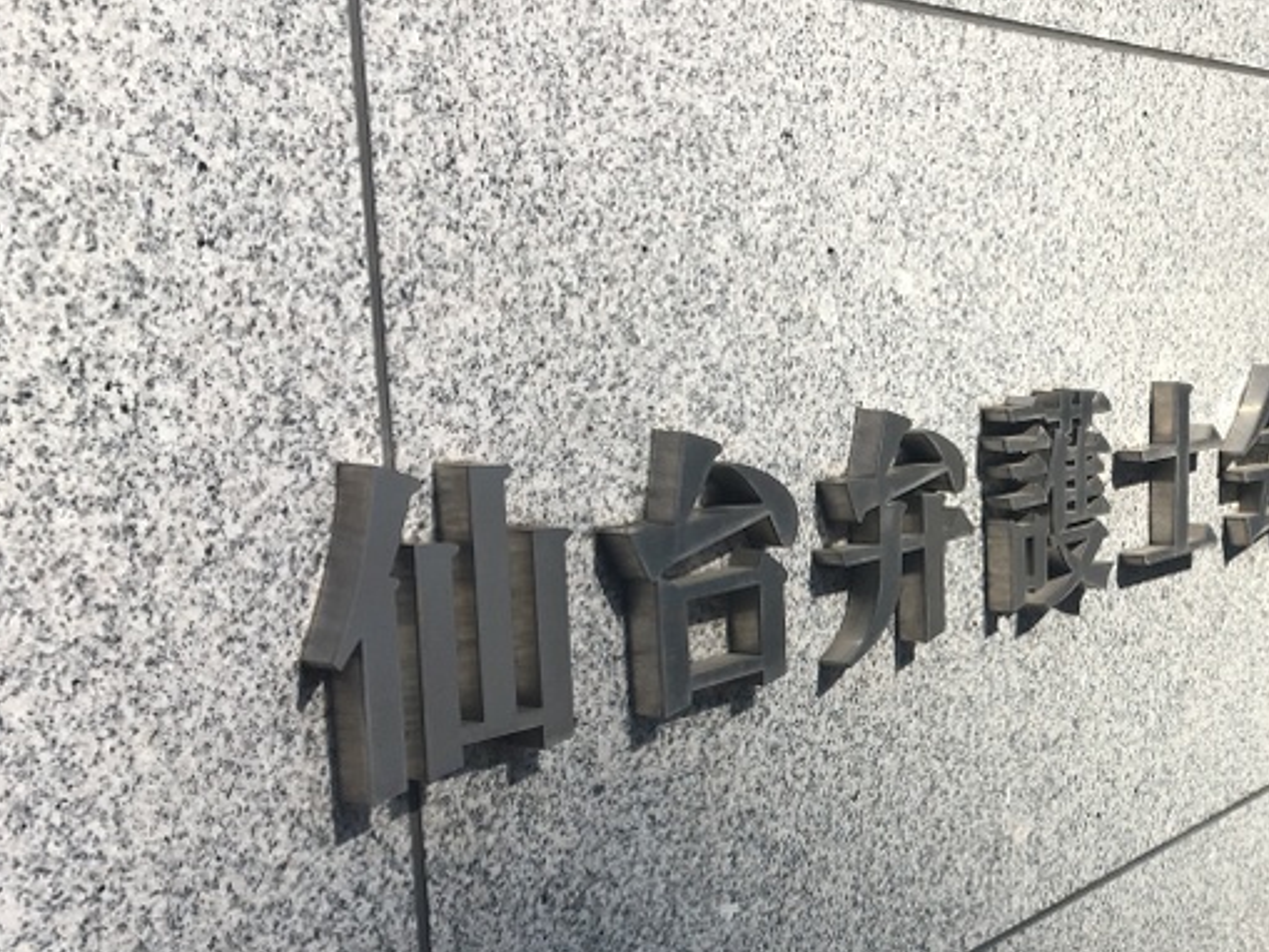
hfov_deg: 32.2
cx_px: 1134
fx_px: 2090
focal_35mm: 57
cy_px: 723
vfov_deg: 25.3
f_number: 2.2
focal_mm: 4.15
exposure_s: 1/1832
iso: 25
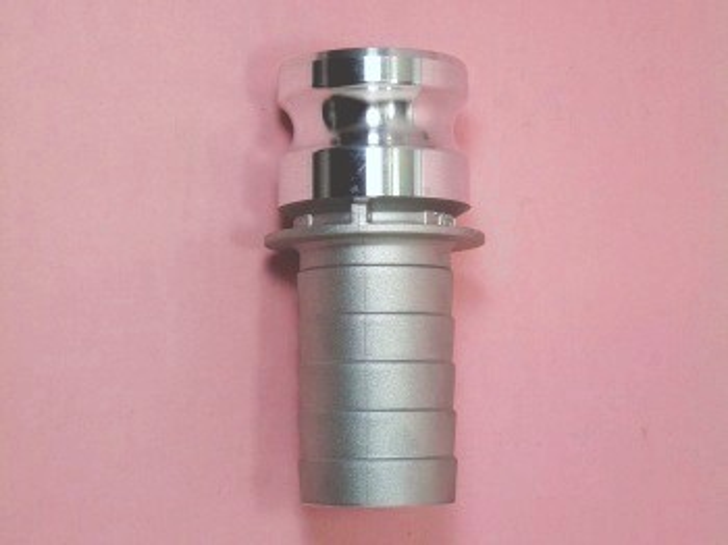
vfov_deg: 23.3
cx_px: 364
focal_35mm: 63
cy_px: 272
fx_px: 1324
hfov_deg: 30.7
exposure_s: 1/100
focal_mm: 11.1
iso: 100
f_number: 3.2
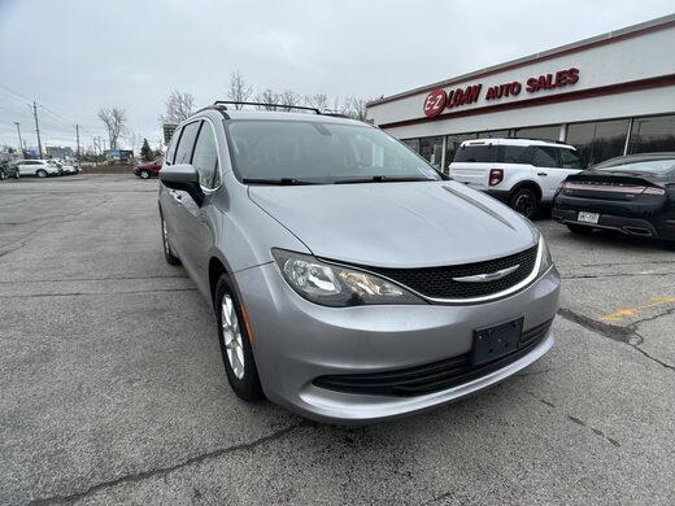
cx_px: 338
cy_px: 253
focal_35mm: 26
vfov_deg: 53.1
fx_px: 507
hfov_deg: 67.3
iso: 50
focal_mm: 5.7
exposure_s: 1/1449
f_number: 1.5
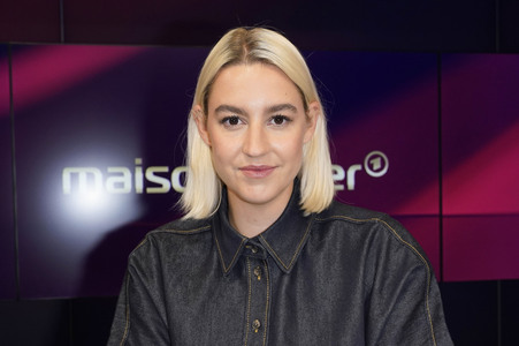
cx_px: 260
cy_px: 173
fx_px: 591
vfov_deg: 32.6
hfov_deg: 47.4
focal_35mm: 41
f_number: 6.3
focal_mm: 41
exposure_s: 1/160
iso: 2000
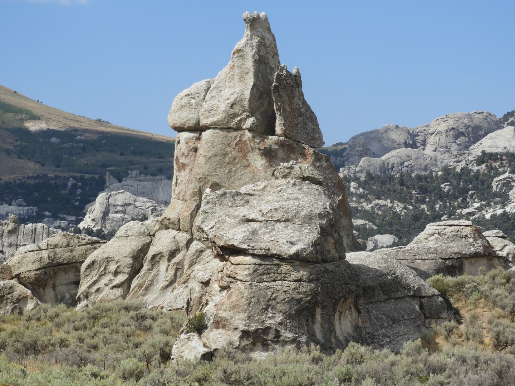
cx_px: 258
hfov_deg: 13.2
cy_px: 193
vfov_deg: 9.9
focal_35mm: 150
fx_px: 2232
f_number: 5.2
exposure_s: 1/800
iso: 100
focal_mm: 26.9
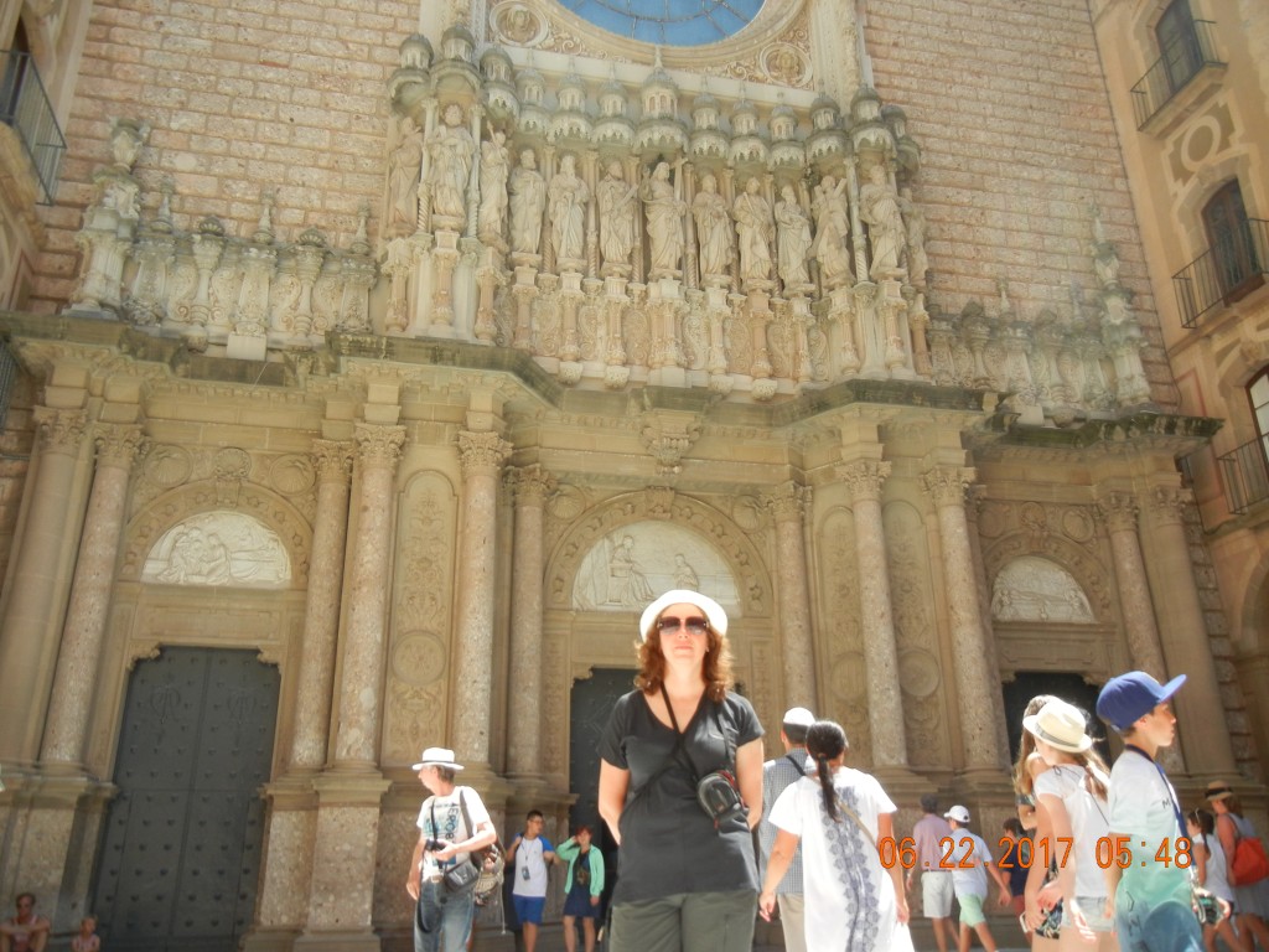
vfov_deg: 46.8
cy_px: 476
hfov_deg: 60.0
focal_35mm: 30
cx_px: 634
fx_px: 1100
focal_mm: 5.4
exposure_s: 1/388
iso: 160
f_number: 3.5
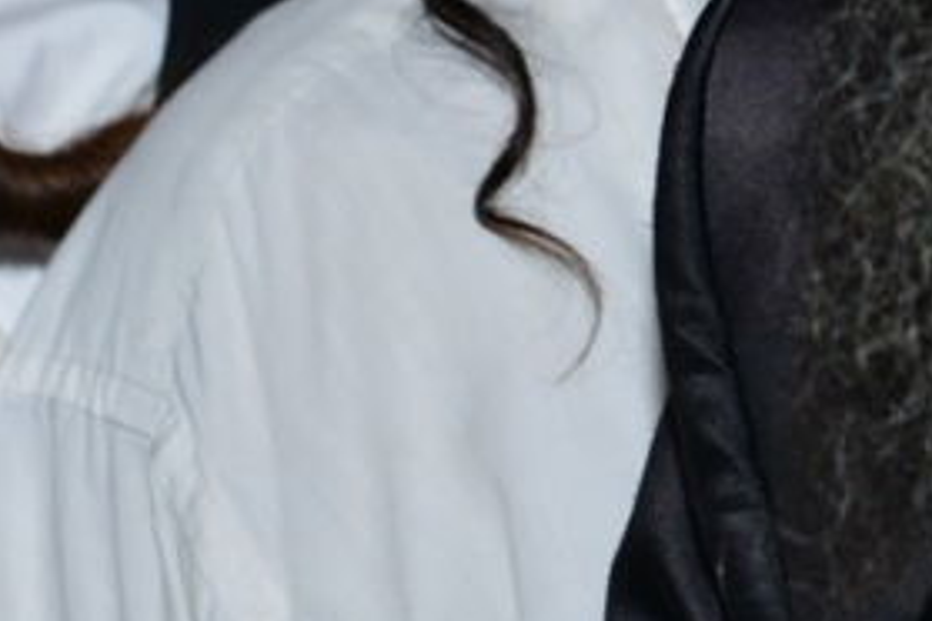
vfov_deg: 3.9
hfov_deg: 5.9
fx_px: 9086
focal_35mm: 351
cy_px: -581
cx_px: 939
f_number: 5
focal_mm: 70
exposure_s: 1/125
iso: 1000
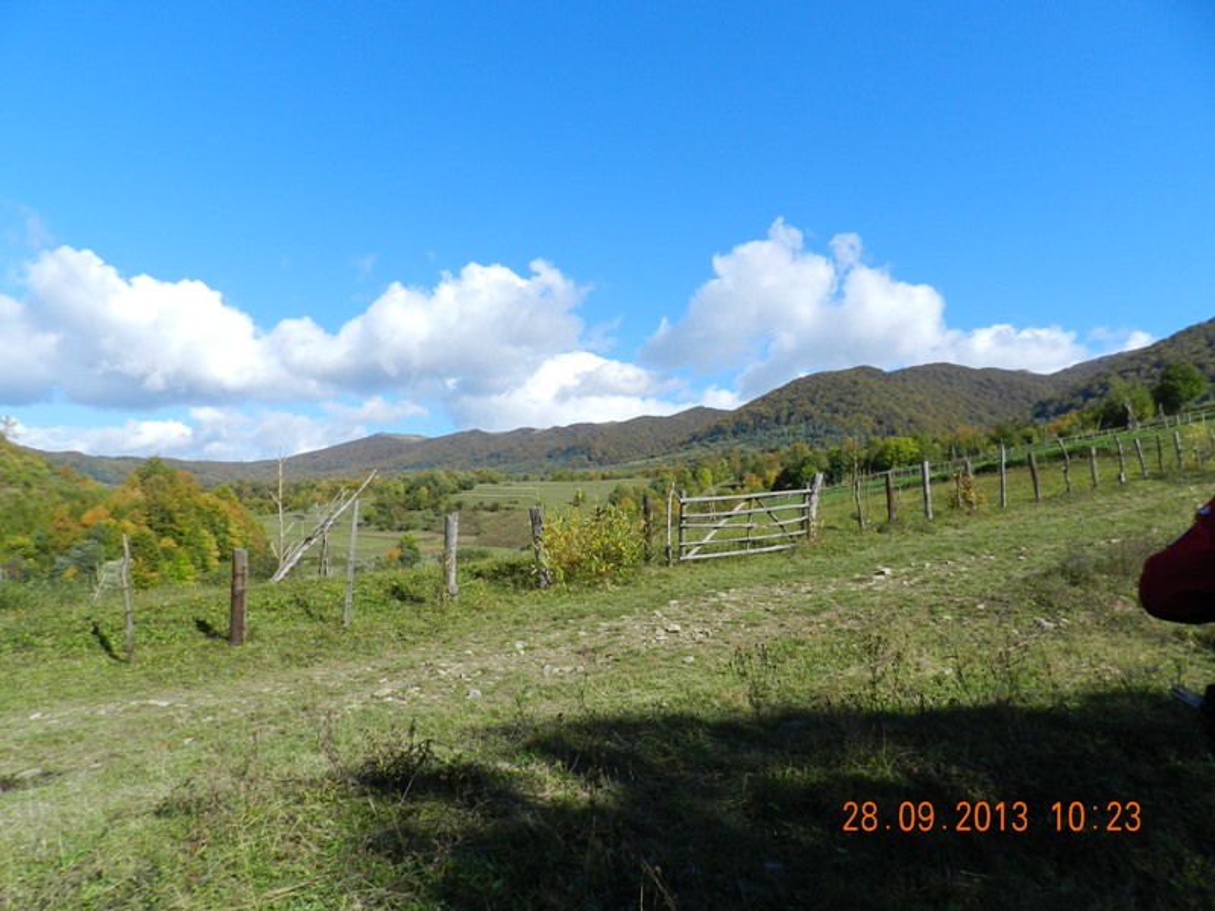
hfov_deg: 73.9
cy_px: 456
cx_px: 608
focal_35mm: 23
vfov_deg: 58.9
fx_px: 807
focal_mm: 4
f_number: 4
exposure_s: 1/800
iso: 160
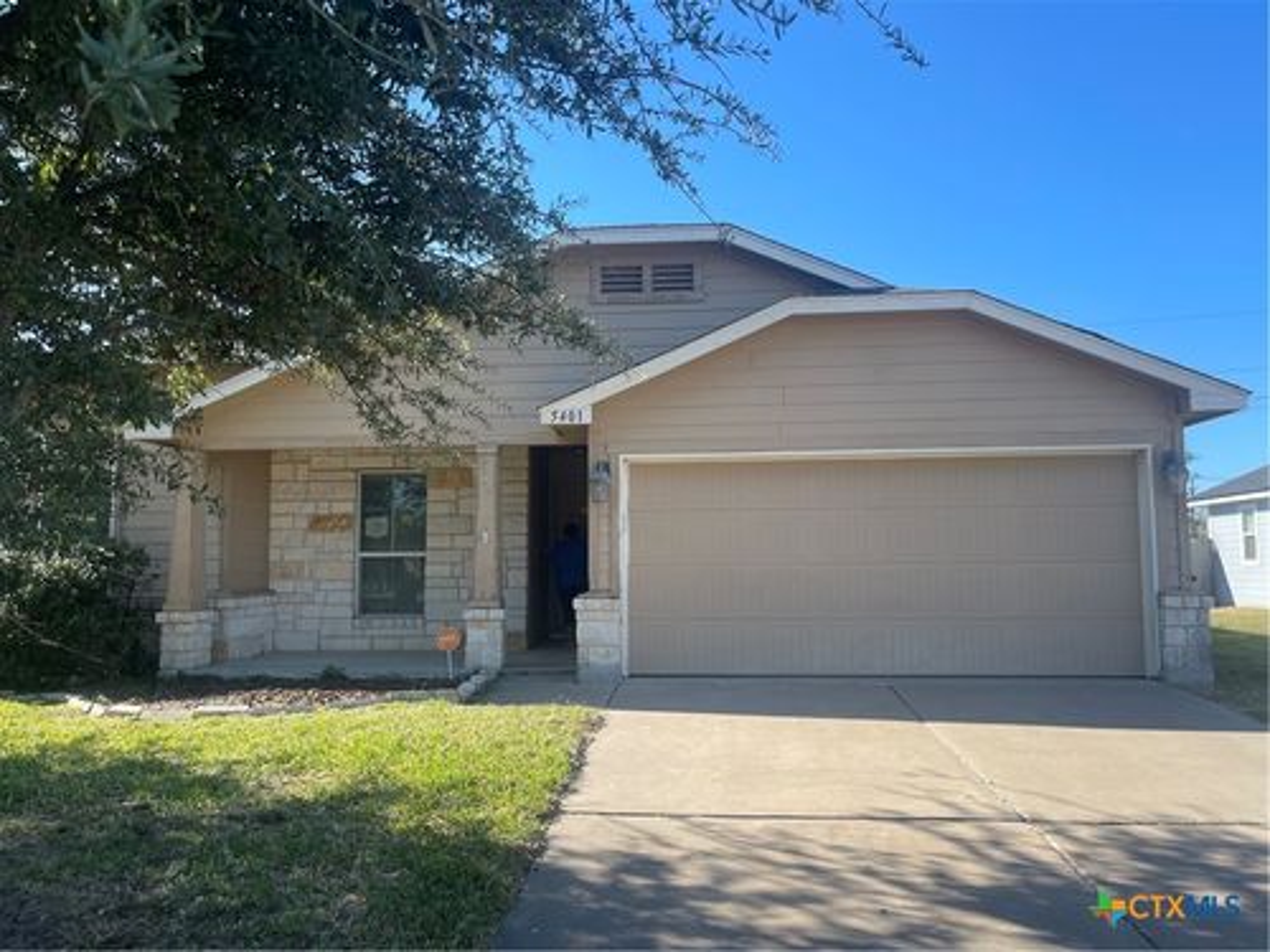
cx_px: 635
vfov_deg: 54.9
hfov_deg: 69.4
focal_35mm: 25
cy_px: 476
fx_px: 917
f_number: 1.6
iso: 32
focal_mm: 5.1
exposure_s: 1/1387
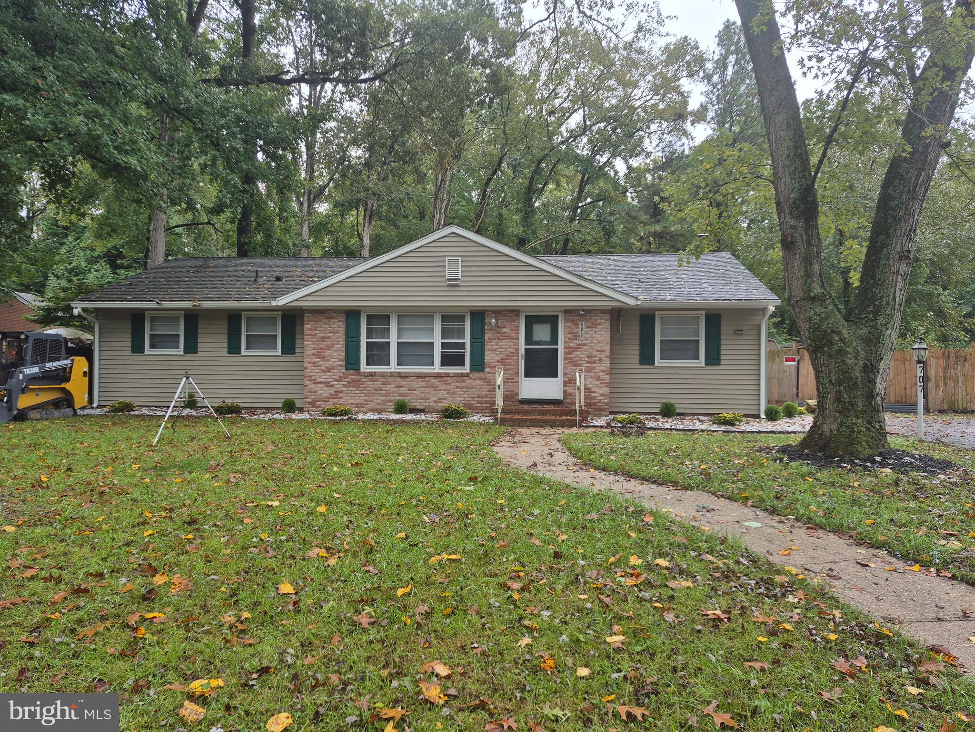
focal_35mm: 23
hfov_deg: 73.9
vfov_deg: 58.9
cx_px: 488
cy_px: 366
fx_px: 648
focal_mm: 5.4
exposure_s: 1/180
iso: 50
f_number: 1.8
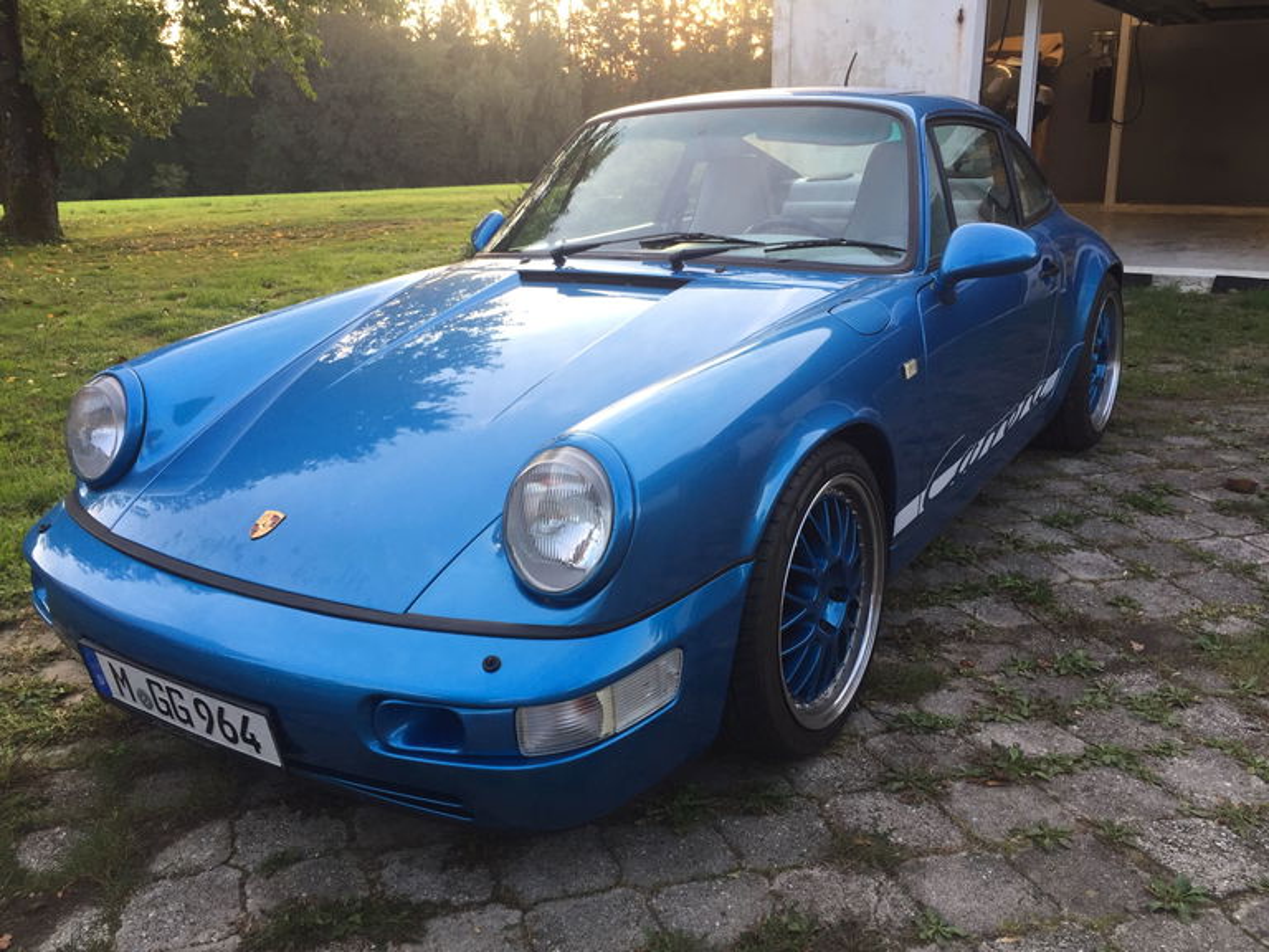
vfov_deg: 48.2
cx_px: 634
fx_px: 1063
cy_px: 476
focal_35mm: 29
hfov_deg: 61.7
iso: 50
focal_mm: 4.15
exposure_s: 1/100
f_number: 2.2
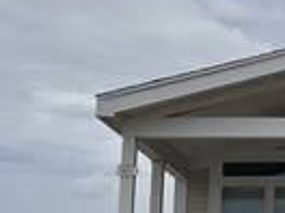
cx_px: 363
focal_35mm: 101
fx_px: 832
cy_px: 110
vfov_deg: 14.6
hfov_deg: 18.2
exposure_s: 1/10309
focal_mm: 5.7
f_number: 1.5
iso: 50
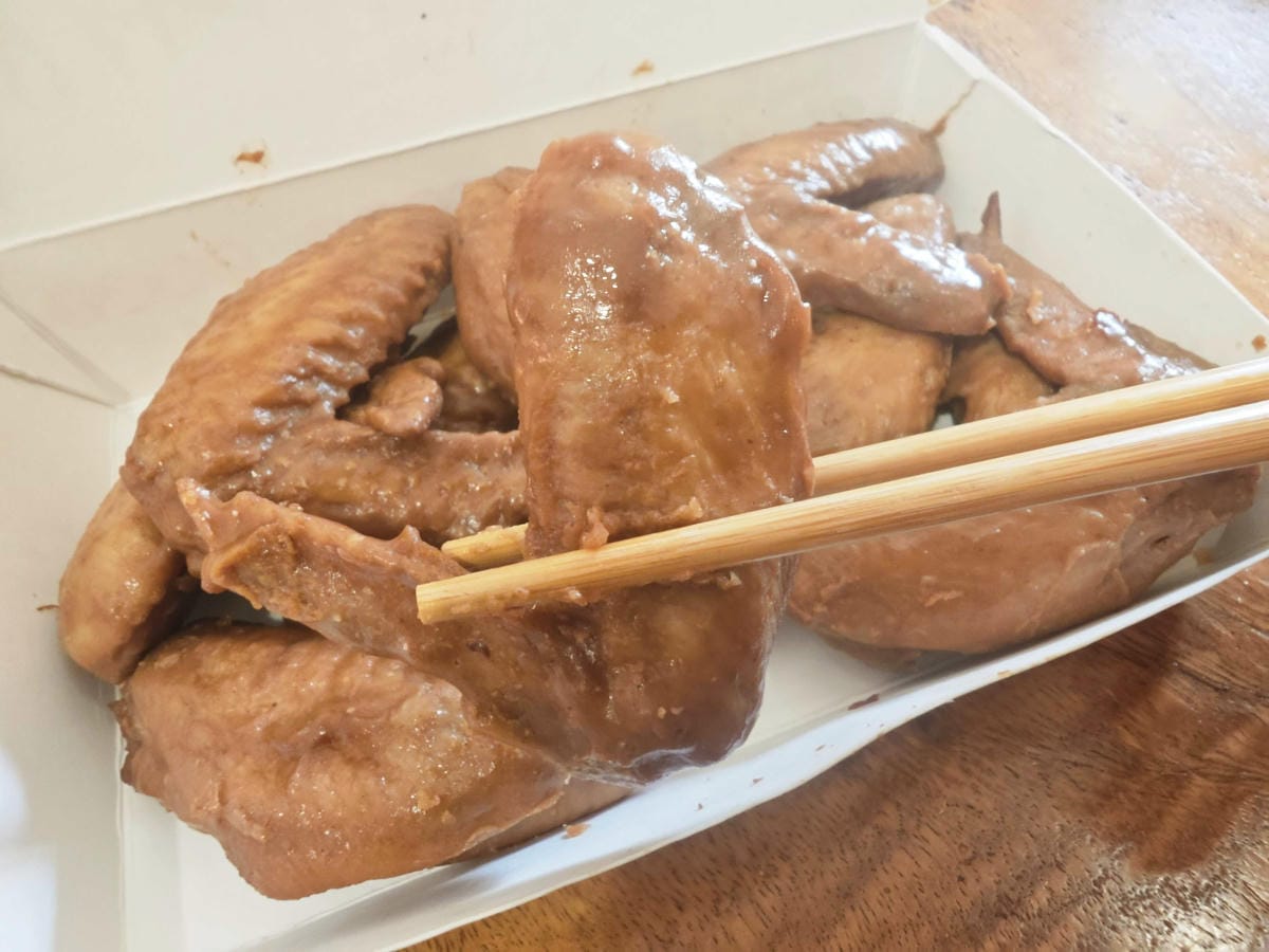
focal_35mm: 23
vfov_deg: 58.9
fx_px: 843
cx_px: 634
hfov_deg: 73.9
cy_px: 476
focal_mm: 2.03
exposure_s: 1/24
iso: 200
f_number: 1.8
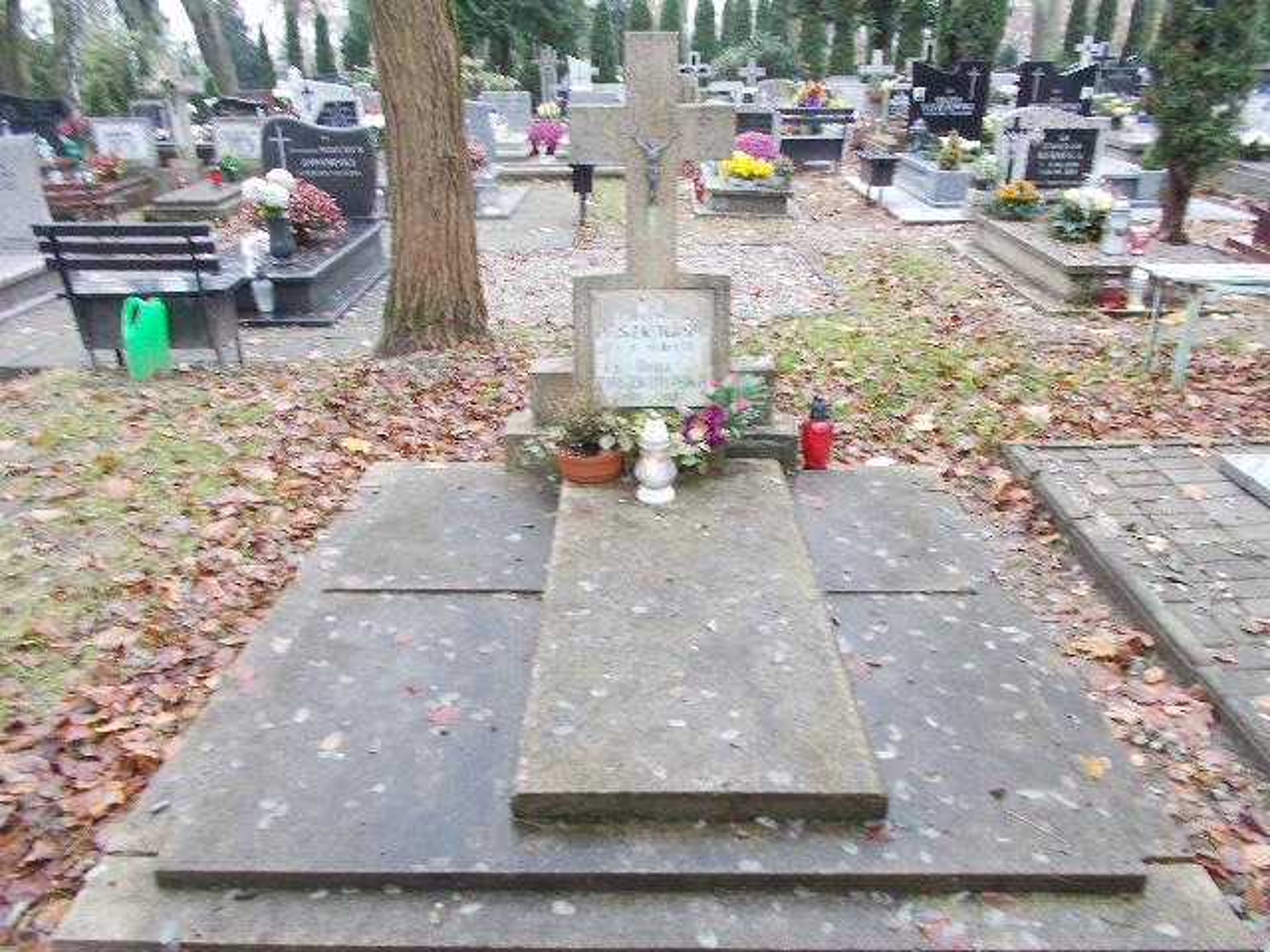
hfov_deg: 67.3
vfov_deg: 53.1
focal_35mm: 26
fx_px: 954
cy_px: 476
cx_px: 635
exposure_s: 1/25
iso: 200
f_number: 3.2
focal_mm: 4.6
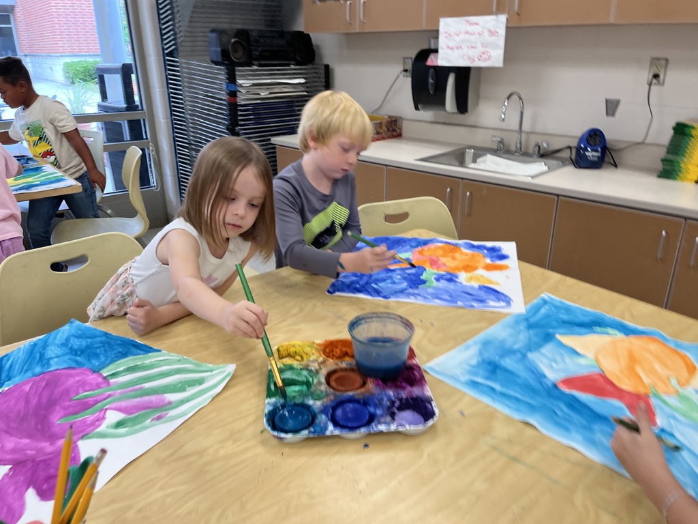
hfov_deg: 67.3
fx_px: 524
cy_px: 262
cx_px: 349
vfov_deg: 53.1
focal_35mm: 26
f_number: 1.6
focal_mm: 5.1
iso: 64
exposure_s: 1/60
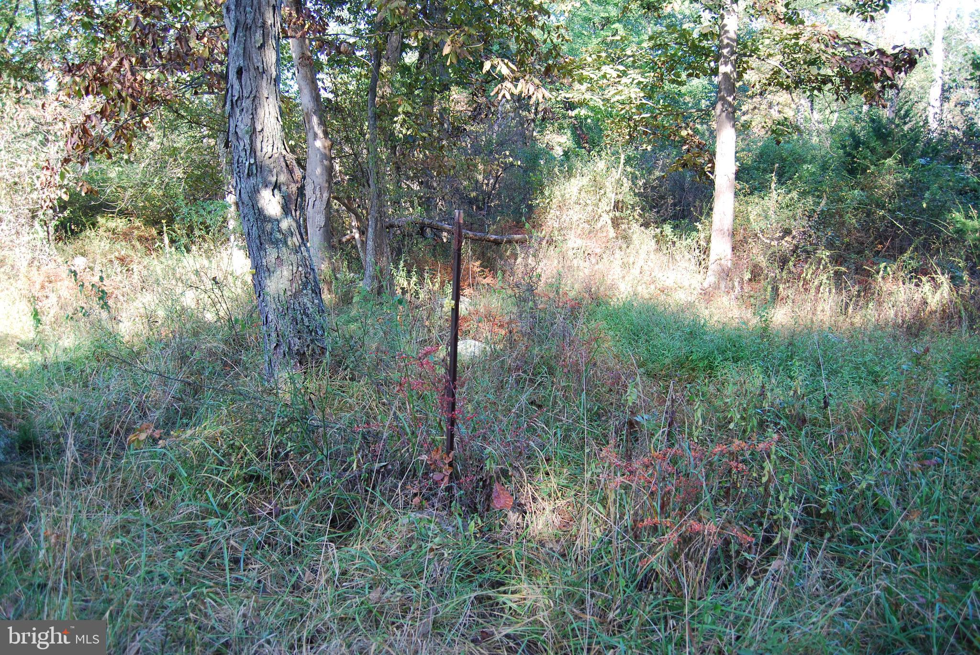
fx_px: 736
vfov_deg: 48.0
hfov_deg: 67.3
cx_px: 490
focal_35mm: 27
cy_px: 328
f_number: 4
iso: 200
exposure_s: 1/60
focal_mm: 18
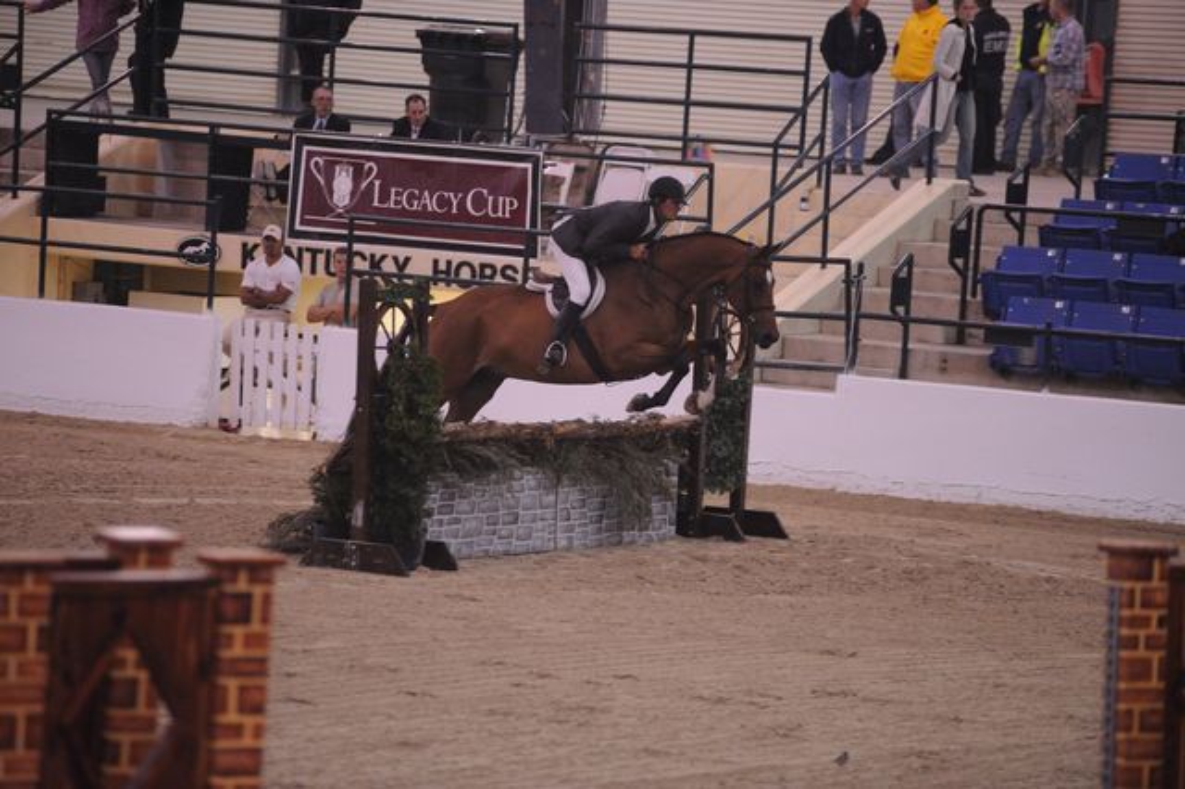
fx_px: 6580
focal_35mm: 200
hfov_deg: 10.3
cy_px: 394
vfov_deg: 6.9
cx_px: 592
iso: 5000
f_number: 2.8
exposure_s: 1/400
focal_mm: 200
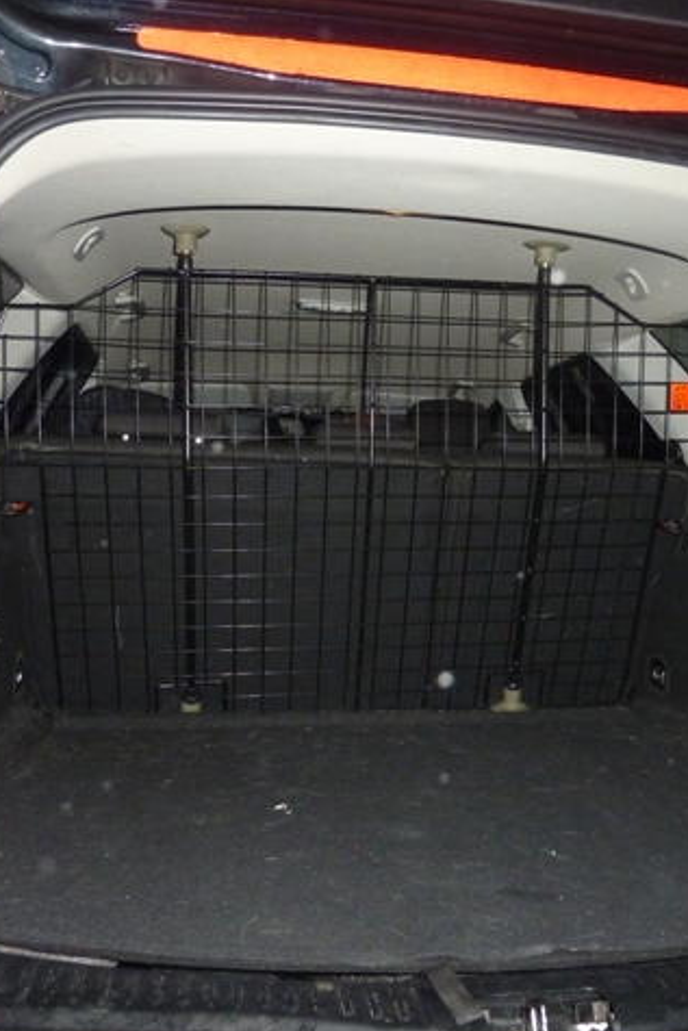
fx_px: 1003
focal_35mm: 35
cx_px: 421
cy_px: 519
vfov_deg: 54.4
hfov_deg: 37.7
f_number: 3.3
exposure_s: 1/250
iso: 320
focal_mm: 4.1
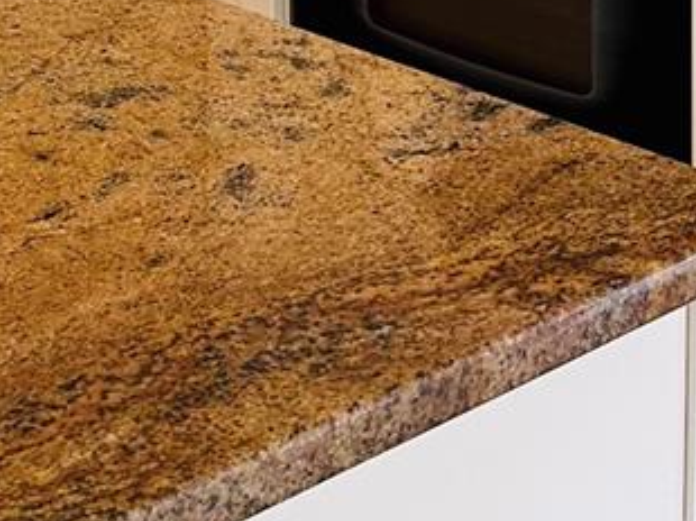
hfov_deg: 16.4
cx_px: 103
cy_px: -395
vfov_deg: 11.6
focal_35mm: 119
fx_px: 2391
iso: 200
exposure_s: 1/120
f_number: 1.78
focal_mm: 6.86
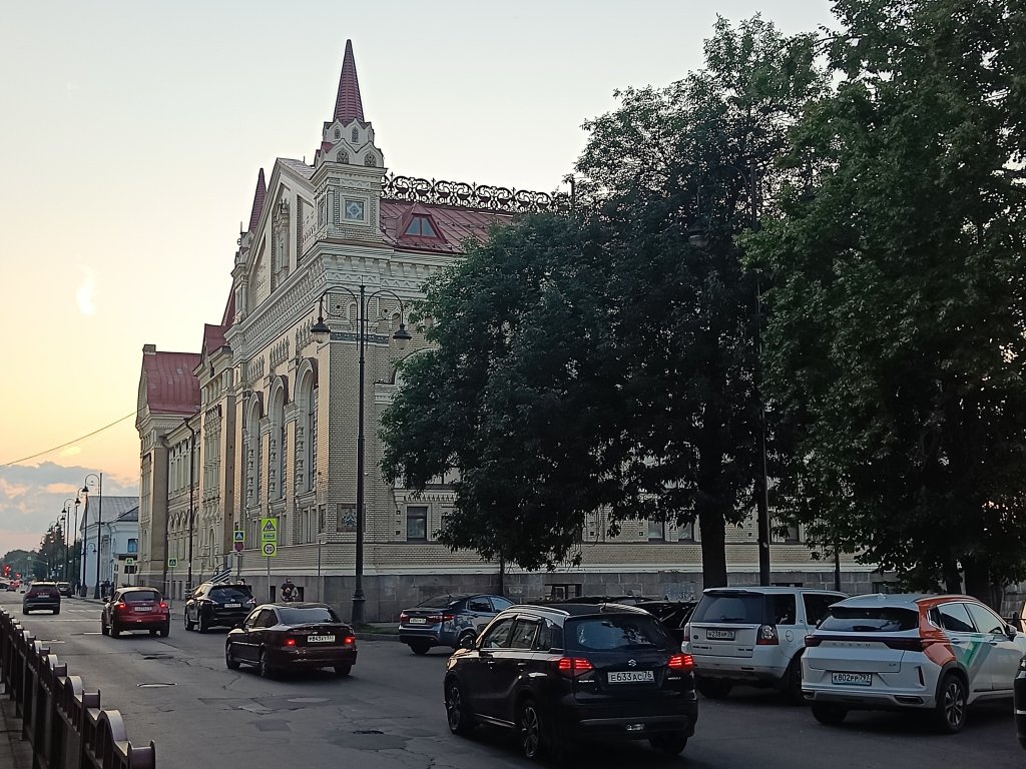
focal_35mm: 43
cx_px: 513
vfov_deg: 33.6
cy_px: 384
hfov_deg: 43.9
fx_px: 1274
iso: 50
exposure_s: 1/184
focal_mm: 5.59
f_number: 1.8
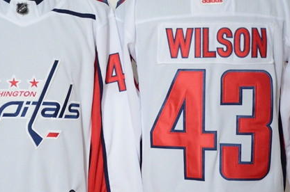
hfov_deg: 11.9
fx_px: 1391
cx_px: 105
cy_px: 101
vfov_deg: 7.9
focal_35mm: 173
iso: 4000
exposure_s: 1/15
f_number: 5
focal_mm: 60
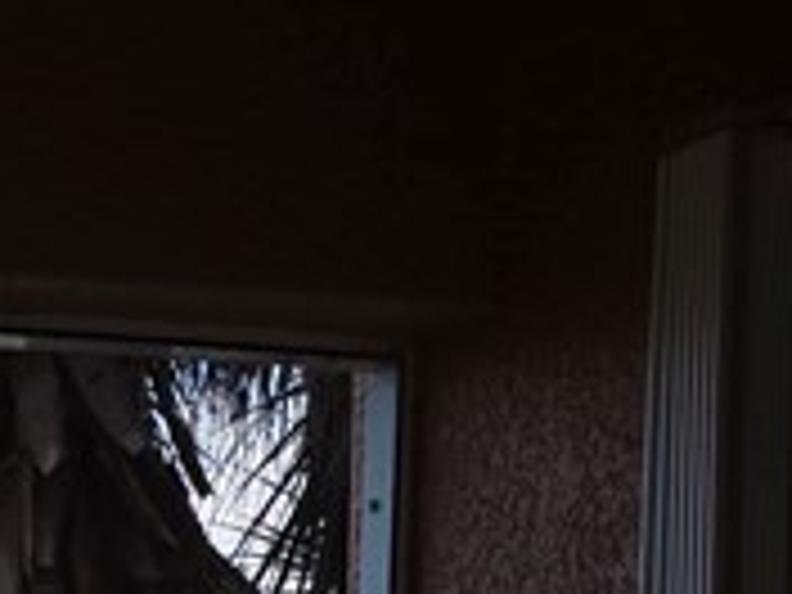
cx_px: -882
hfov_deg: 12.6
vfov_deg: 9.3
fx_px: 3066
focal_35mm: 134
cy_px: 1638
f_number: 1.7
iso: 12
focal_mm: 6.25
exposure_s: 1/251
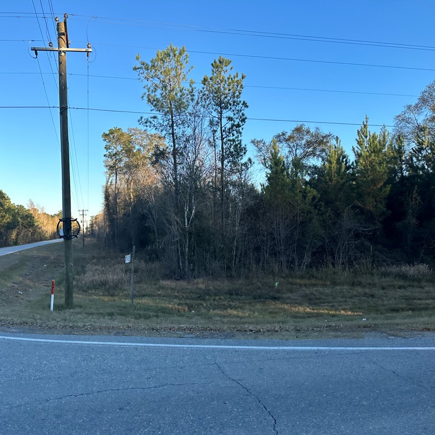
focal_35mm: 29
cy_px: 221
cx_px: 155
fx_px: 412
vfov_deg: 55.6
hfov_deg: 54.8
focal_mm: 6.86
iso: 80
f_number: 1.78
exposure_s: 1/1227
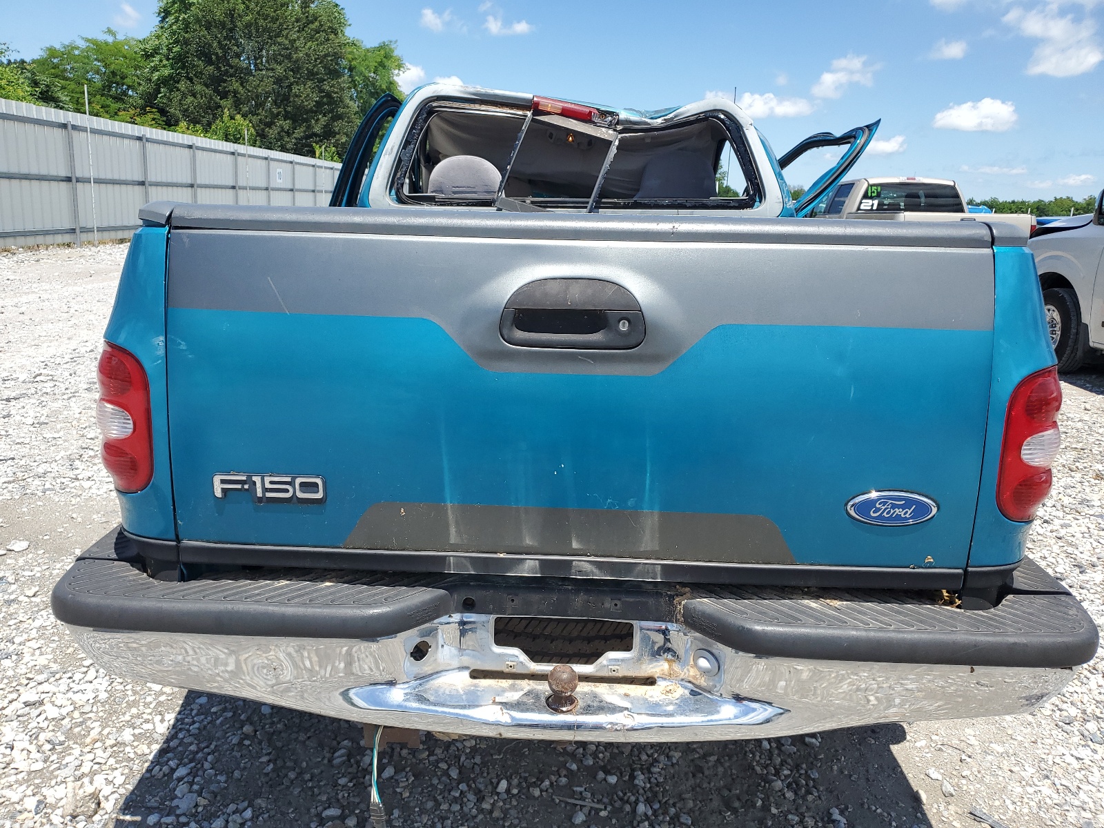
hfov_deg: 67.3
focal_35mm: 26
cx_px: 552
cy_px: 414
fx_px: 829
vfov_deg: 53.1
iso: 50
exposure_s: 1/2500
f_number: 1.5
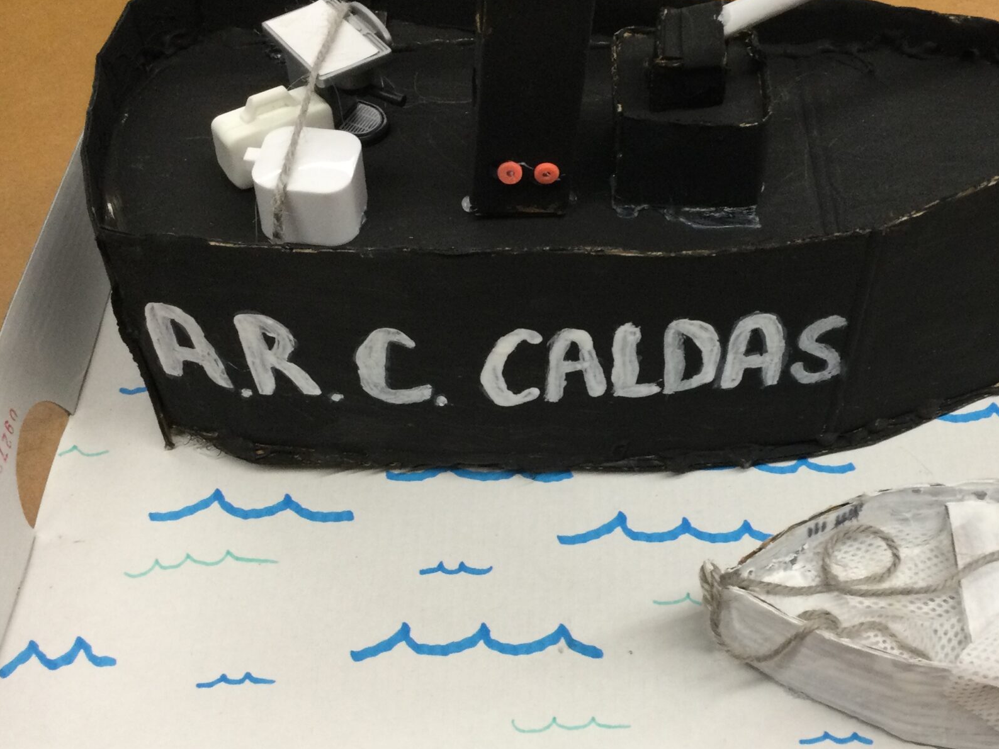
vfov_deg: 29.1
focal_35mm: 50
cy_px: 358
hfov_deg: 37.7
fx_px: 1443
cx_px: 674
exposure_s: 1/33
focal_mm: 3.3
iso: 100
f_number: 2.4
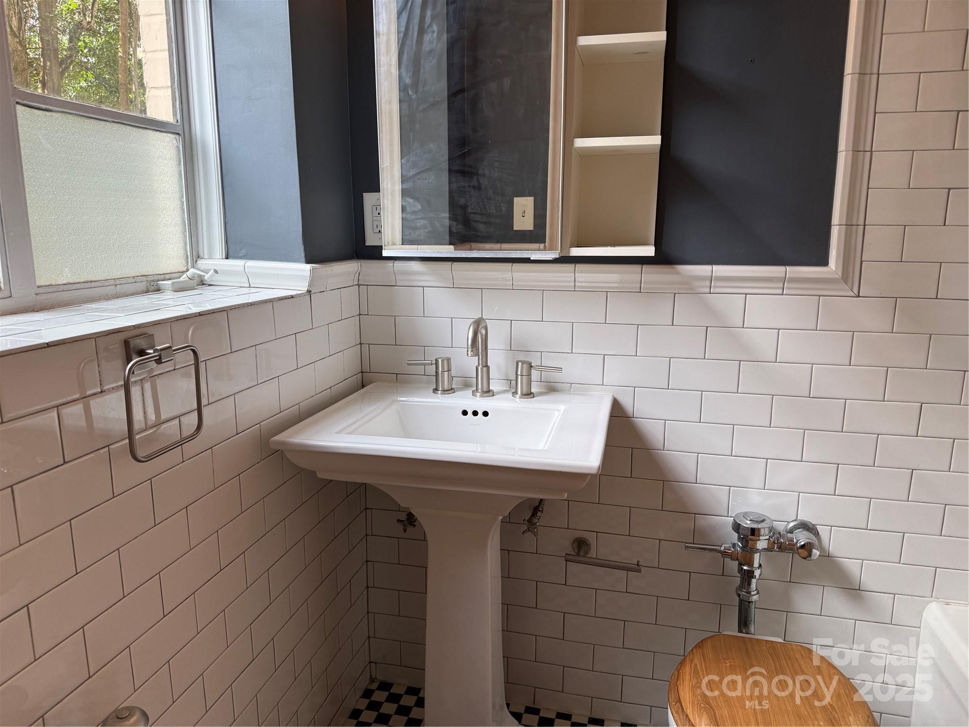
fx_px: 672
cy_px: 364
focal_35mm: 24
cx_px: 484
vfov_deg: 56.8
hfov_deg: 71.6
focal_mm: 6.76
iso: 125
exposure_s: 1/120
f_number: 1.78
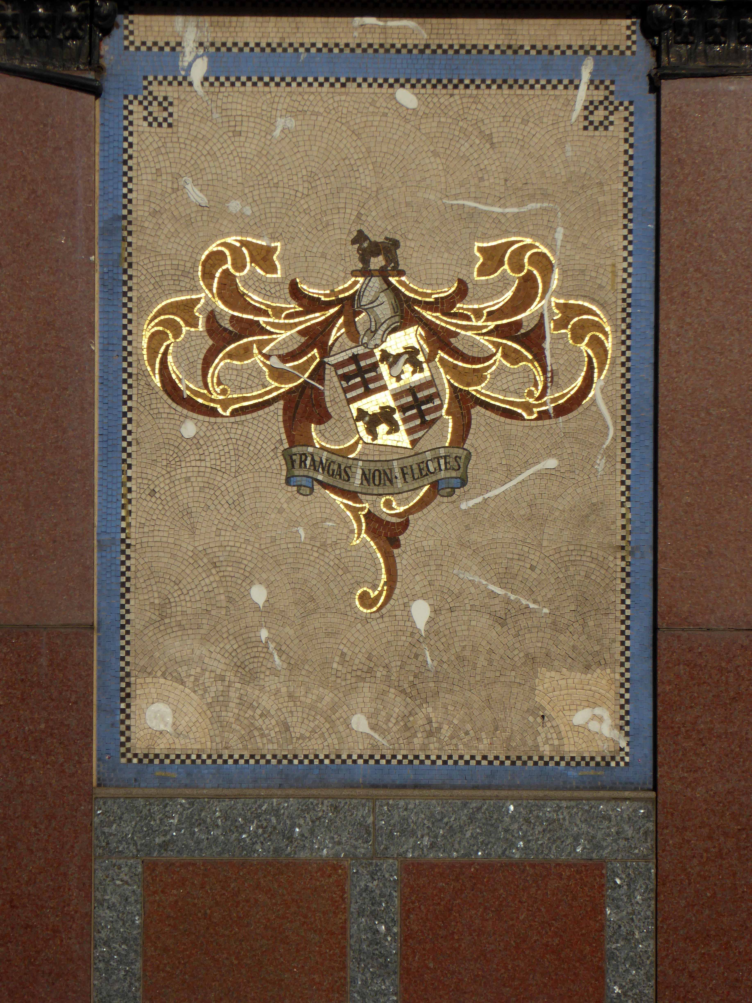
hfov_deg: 5.8
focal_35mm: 257
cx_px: 376
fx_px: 7444
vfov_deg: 7.7
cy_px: 502
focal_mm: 41.4
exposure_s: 1/1000
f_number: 5.6
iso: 100
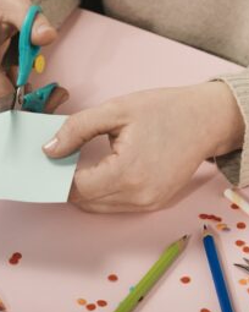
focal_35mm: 162
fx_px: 1492
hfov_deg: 9.5
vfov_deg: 11.9
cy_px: 158
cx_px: 44
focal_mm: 105
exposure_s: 1/160
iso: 100
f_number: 9
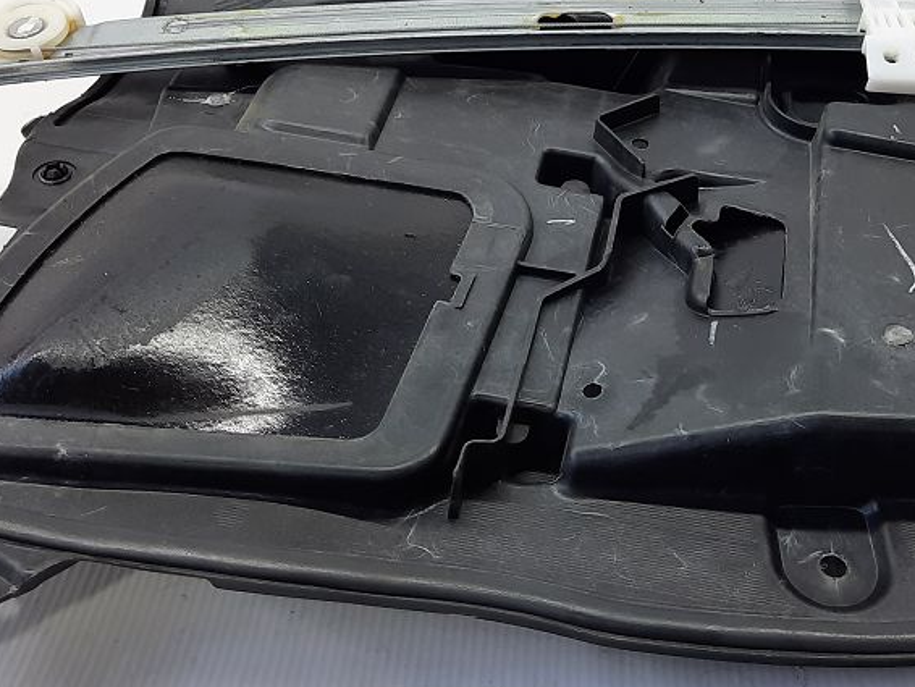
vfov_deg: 26.9
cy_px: 121
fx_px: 1402
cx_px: 598
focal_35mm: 53
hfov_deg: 35.9
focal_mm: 4.6
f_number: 2
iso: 64
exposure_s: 1/50
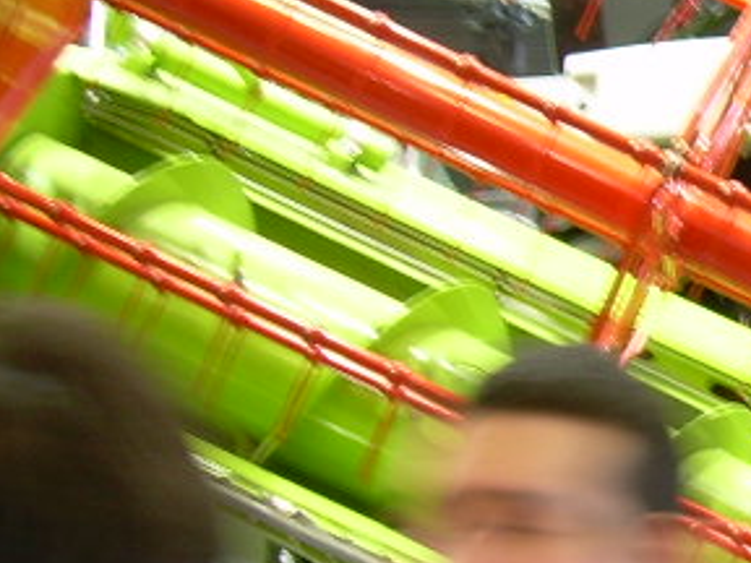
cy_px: 255
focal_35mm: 135
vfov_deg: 11.0
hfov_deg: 13.3
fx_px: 2929
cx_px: 1288
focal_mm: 6.3
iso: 50
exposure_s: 1/6.7
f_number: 2.8
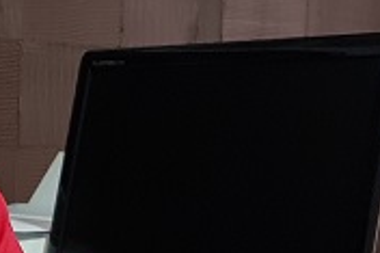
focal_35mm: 124
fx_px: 1308
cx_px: -280
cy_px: 228
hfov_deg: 14.7
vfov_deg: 11.0
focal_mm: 4.2
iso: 200
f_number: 1.7
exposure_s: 1/11
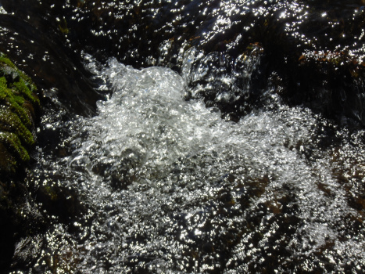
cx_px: 182
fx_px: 1370
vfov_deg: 11.4
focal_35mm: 130
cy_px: 137
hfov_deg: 15.2
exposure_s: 1/400
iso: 100
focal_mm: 23
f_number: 6.4
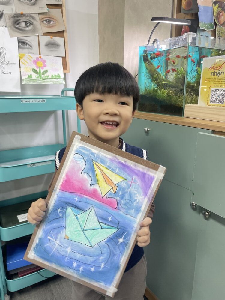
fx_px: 225
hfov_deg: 53.1
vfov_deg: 67.3
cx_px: 112
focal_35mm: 26
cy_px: 150
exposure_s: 1/100
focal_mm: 4.2
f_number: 1.6
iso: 125
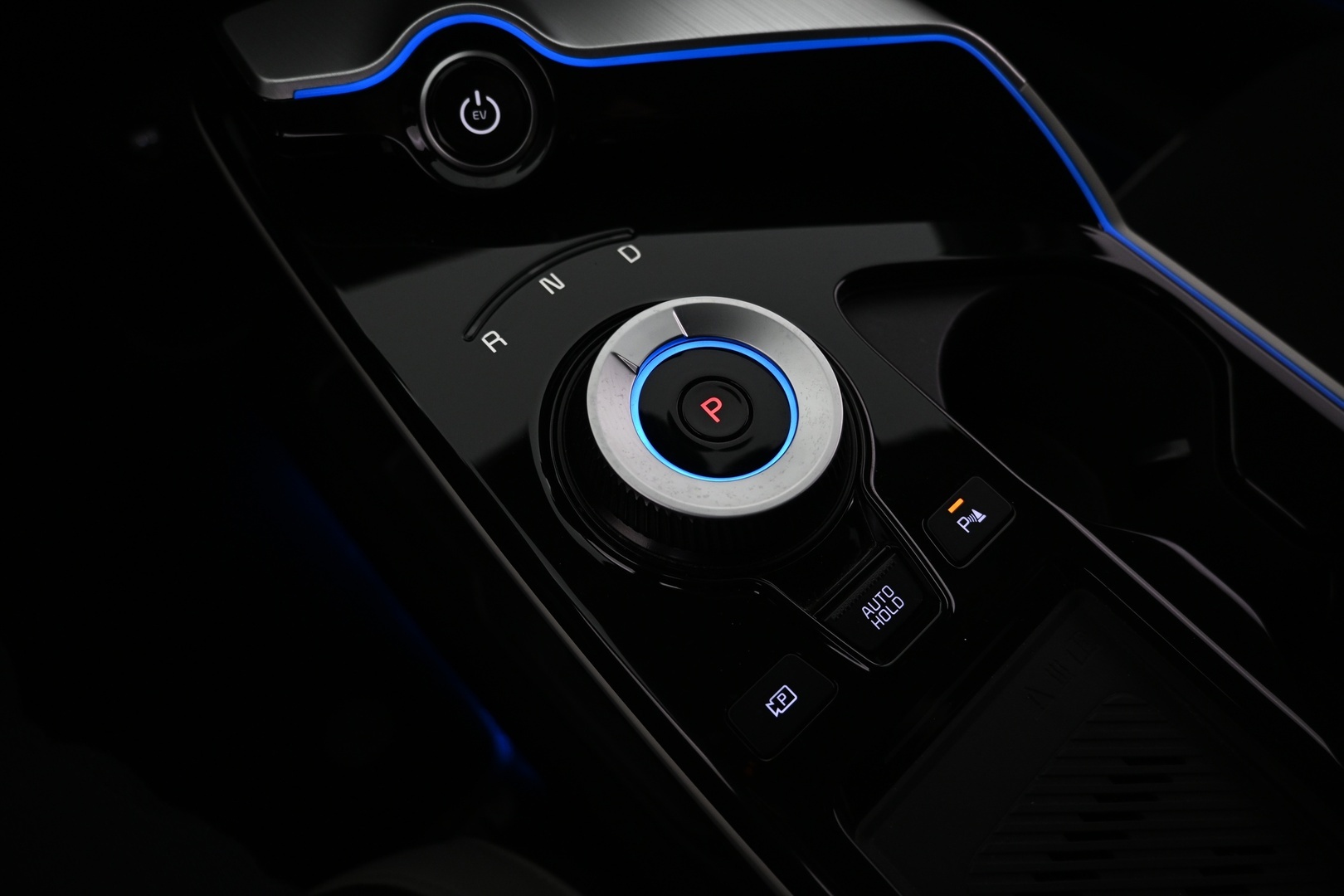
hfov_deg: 73.7
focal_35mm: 24
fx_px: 896
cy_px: 448
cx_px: 672
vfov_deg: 53.1
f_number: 3.5
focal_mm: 16
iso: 640
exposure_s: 1/40
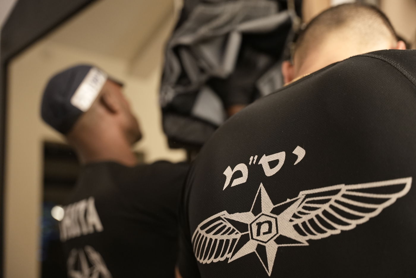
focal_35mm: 48
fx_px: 555
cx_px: 208
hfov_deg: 41.1
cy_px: 139
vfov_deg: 28.1
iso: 4000
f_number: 2.8
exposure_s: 1/100
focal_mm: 48
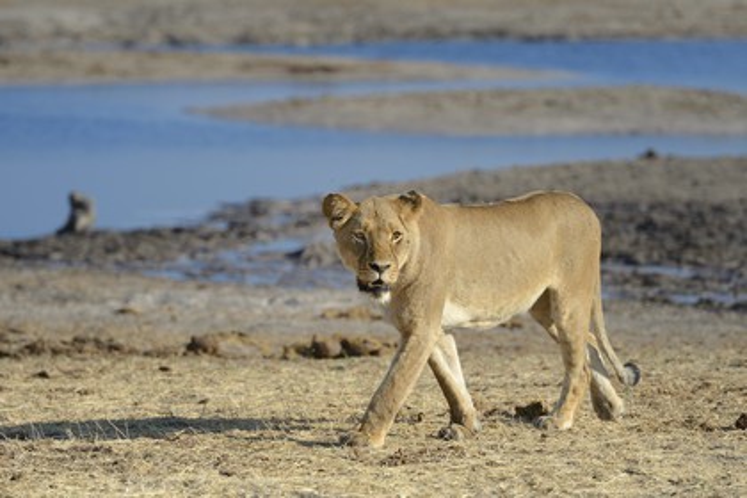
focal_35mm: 280
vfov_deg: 4.9
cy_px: 249
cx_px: 374
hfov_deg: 7.4
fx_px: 5810
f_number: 5.6
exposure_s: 1/2000
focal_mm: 280
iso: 400
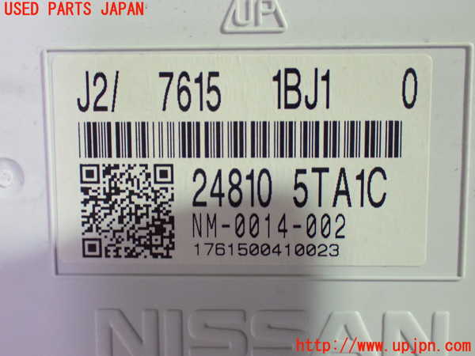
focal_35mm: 47
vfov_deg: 30.9
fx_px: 645
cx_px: 238
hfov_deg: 40.4
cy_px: 178
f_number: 3.1
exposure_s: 1/50
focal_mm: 8.4
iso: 1600
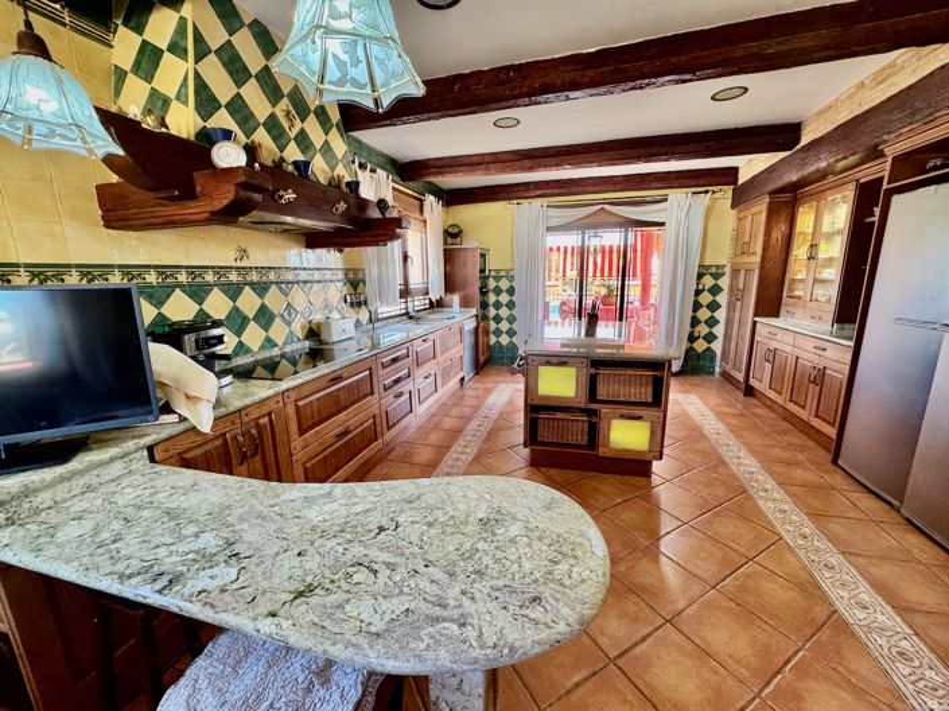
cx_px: 474
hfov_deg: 102.1
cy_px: 356
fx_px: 384
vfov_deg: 85.6
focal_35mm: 14
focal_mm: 2.22
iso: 250
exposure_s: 1/100
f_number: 2.2
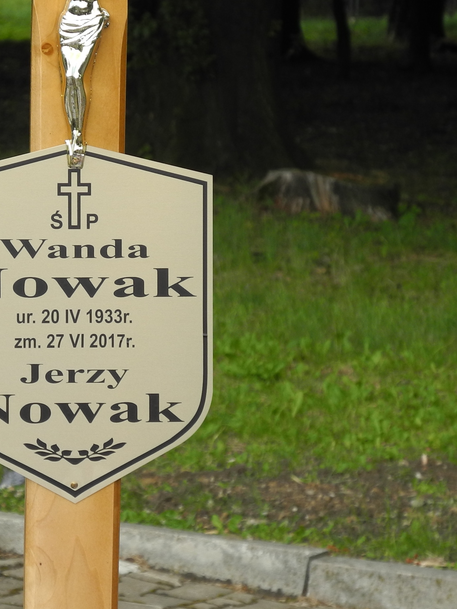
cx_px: 24
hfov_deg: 7.2
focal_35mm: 207
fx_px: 3643
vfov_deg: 9.6
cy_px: 311
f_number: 4.5
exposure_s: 1/250
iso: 100
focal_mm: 22.5
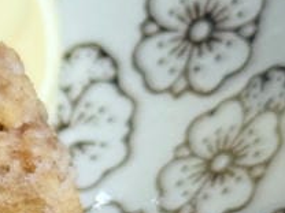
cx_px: -501
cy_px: 147
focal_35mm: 277
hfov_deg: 6.6
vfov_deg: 5.4
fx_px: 2281
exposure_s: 1/60
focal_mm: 6.86
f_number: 1.78
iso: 100
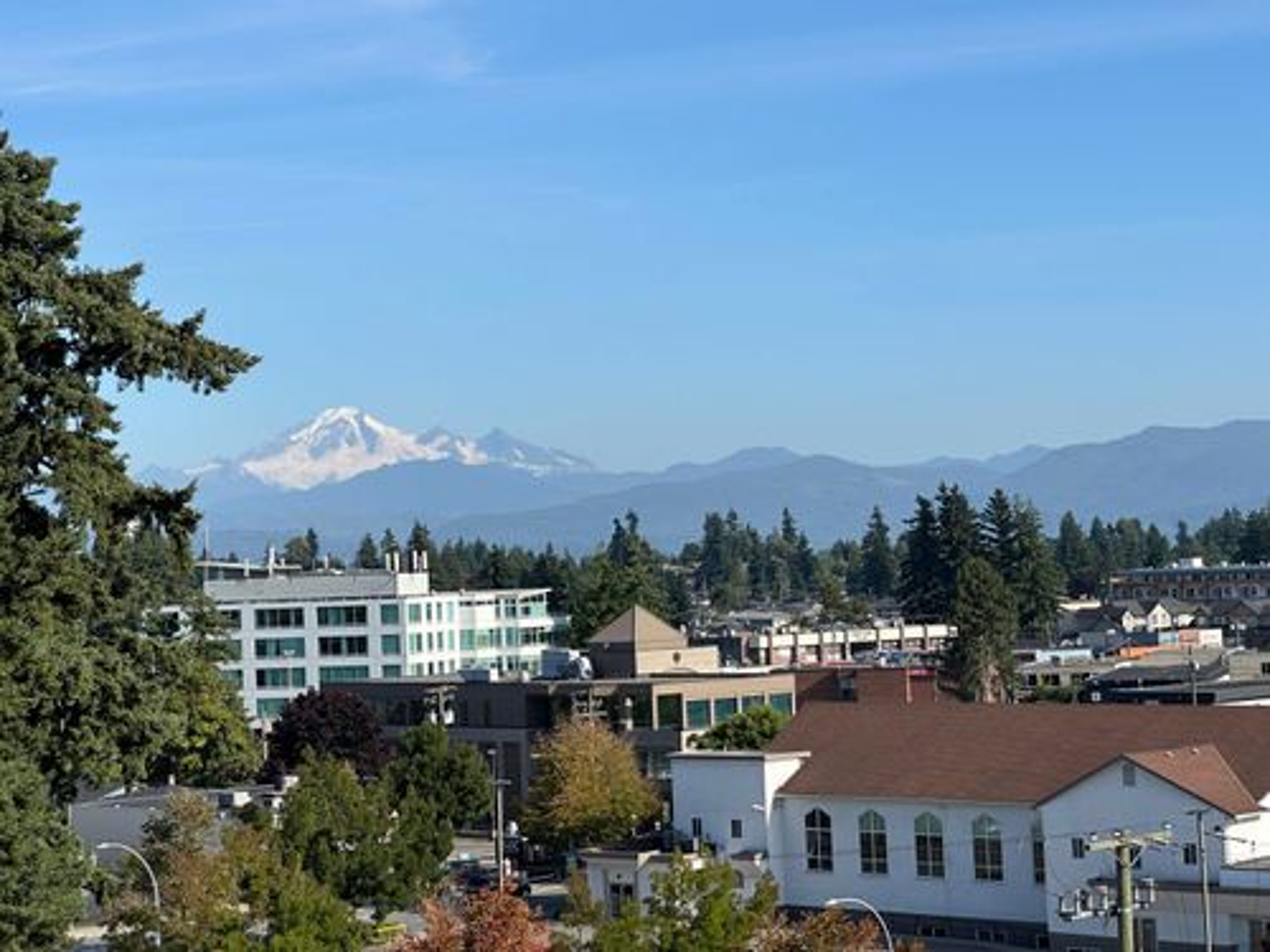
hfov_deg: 25.3
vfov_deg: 19.1
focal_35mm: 77
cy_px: 476
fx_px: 2825
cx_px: 635
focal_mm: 9
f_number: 2.8
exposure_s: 1/803
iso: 32
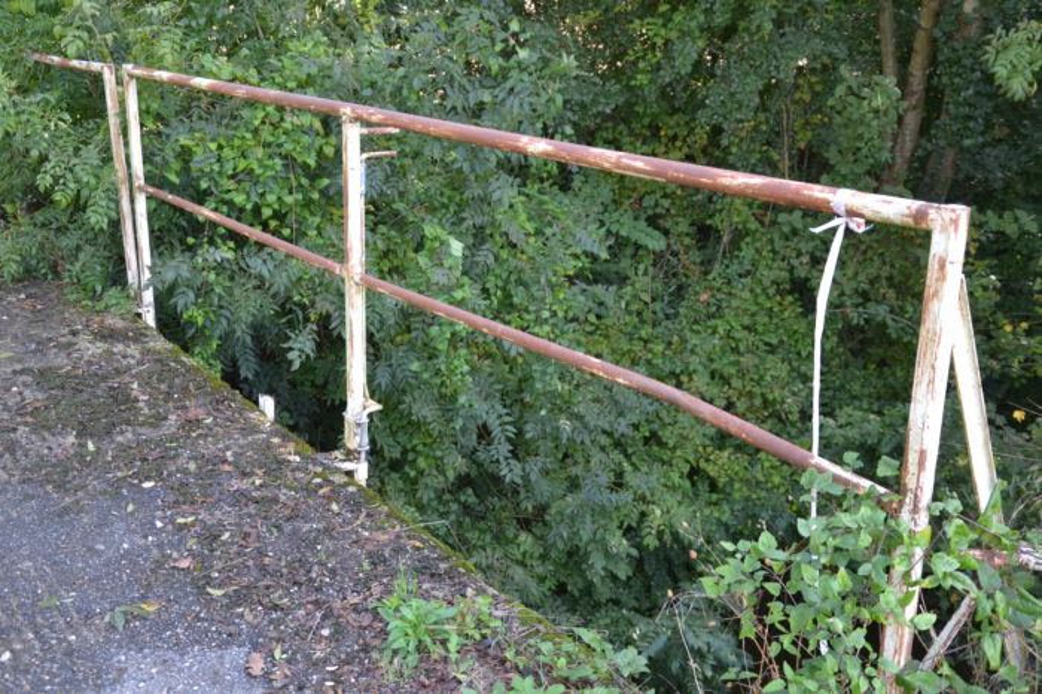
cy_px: 347
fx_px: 1128
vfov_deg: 34.2
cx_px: 521
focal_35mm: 39
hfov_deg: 49.6
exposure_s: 1/100
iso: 400
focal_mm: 26
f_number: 4
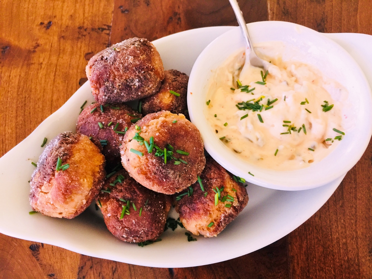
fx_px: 312
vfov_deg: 48.2
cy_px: 140
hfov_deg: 61.7
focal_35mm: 29
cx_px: 186
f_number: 2.2
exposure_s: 1/15
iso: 100
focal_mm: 4.15
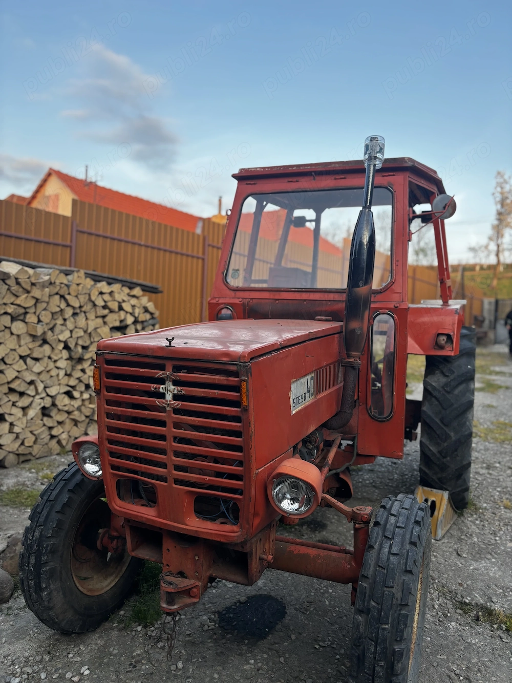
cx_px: 256
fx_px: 513
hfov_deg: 53.0
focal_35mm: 26
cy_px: 342
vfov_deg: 67.3
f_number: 1.6
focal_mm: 5.96
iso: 40
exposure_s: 1/158
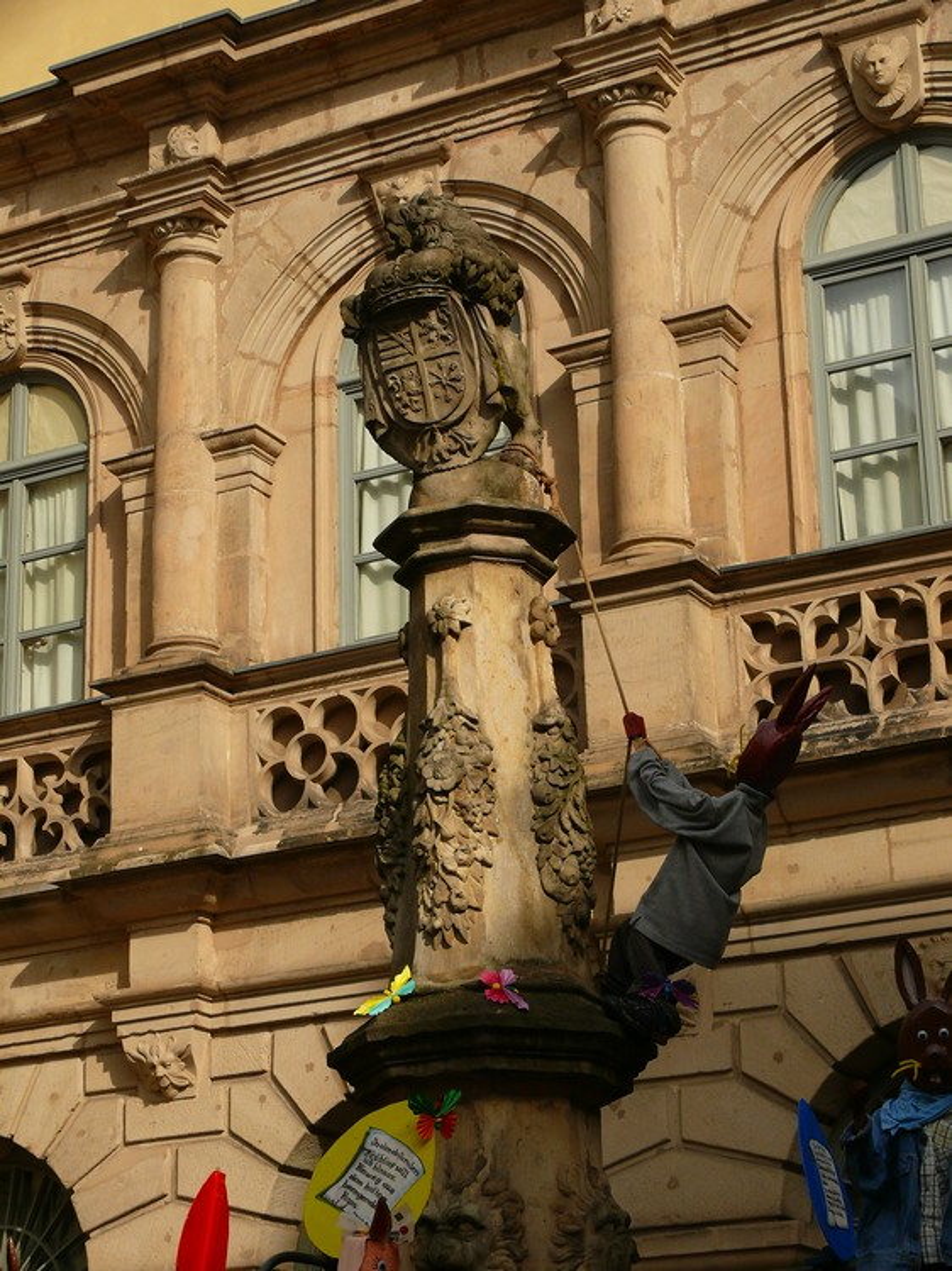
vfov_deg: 25.3
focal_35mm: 77
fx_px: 2825
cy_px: 636
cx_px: 476
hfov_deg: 19.1
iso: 100
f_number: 4.5
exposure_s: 1/250
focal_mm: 16.4
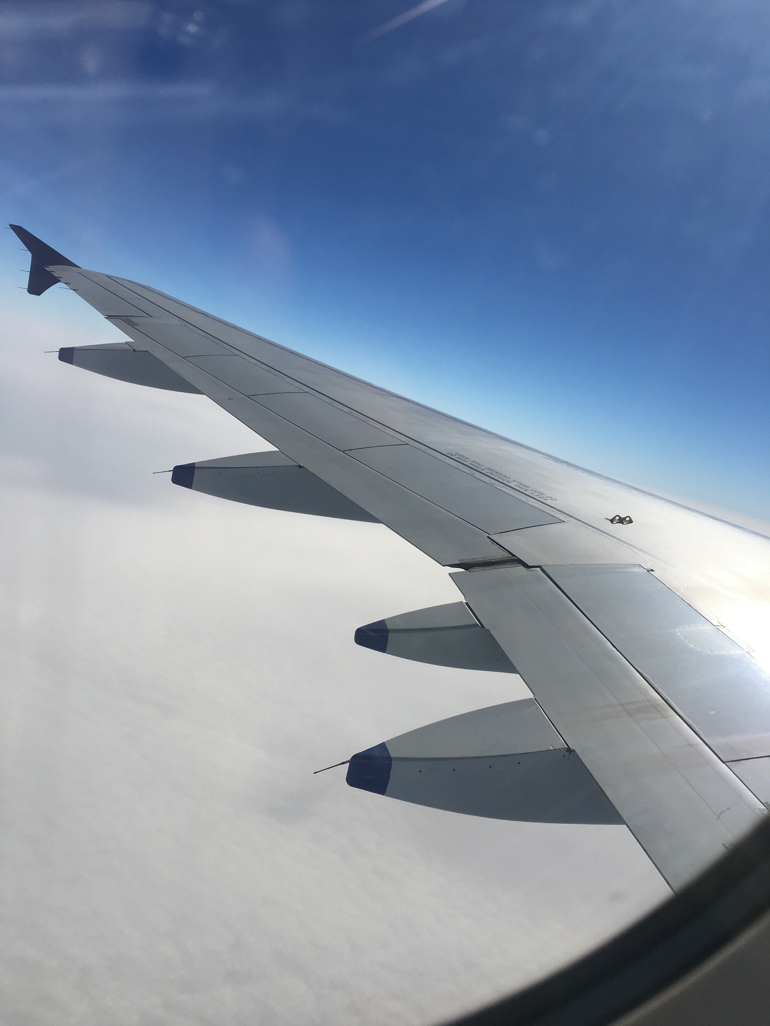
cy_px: 513
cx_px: 385
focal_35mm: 29
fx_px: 860
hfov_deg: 48.2
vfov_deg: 61.7
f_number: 2.2
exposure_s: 1/4274
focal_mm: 4.15
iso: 25
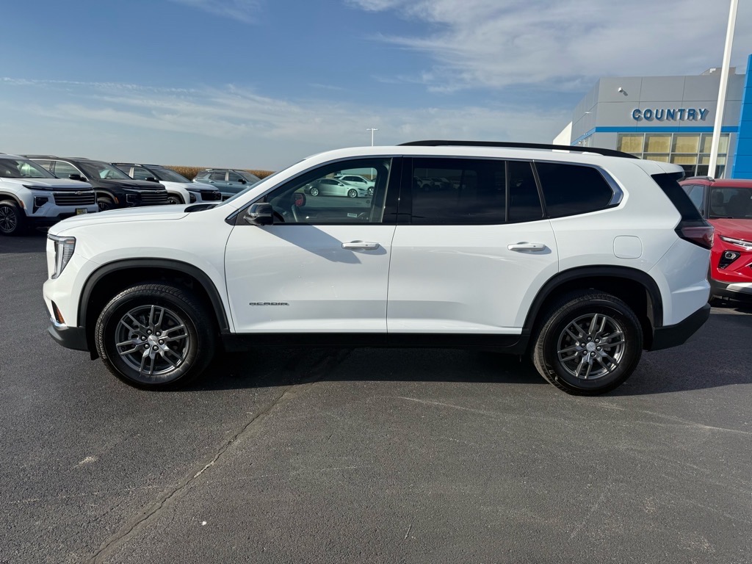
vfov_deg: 56.8
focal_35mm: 24
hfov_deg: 71.6
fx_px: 521
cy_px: 282
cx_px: 376
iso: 80
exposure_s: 1/5714
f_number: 1.78
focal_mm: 6.76
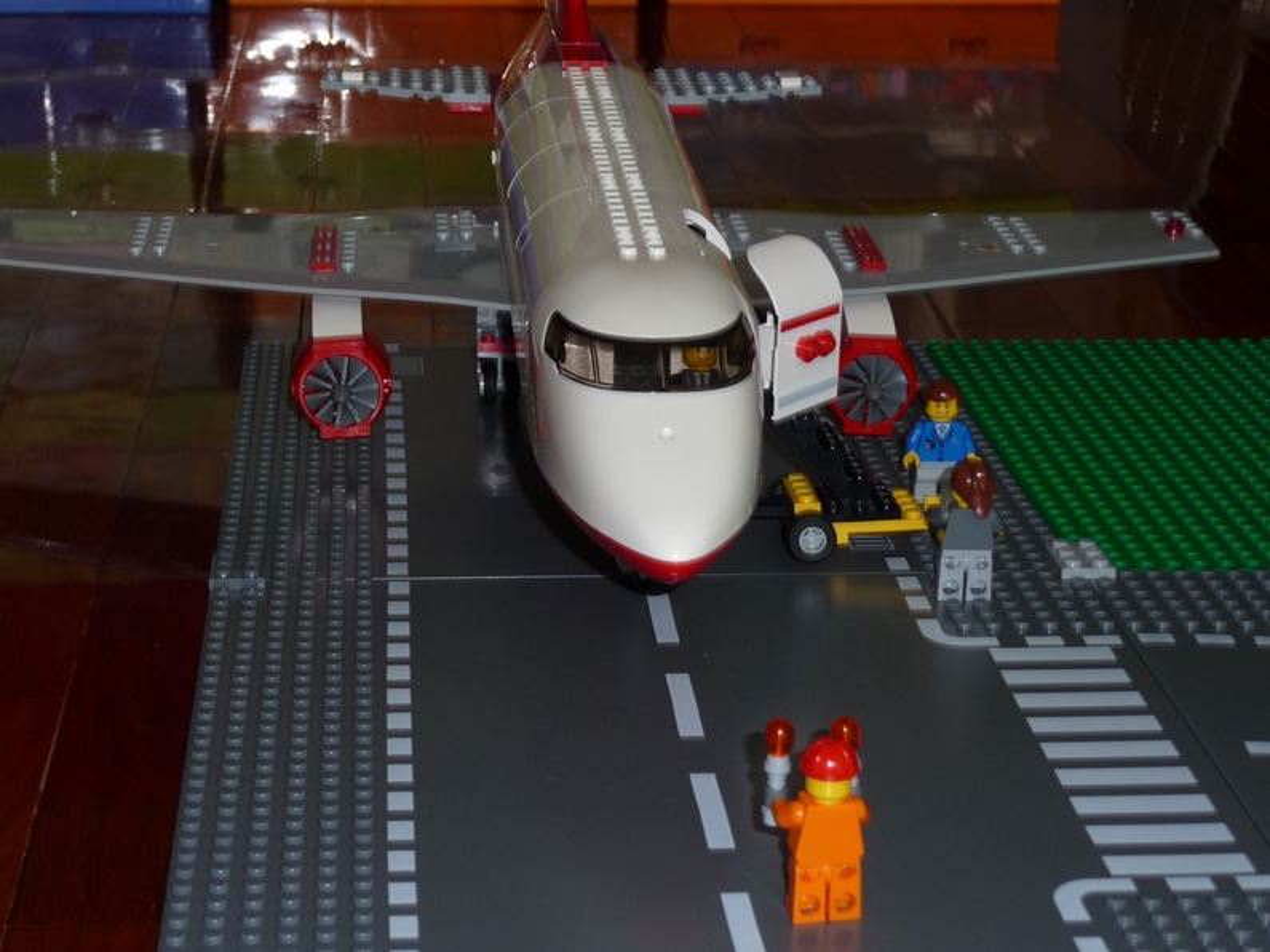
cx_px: 635
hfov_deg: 23.3
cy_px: 476
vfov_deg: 17.6
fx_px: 3081
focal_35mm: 84
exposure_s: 1/40
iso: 100
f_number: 4.7
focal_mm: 14.2
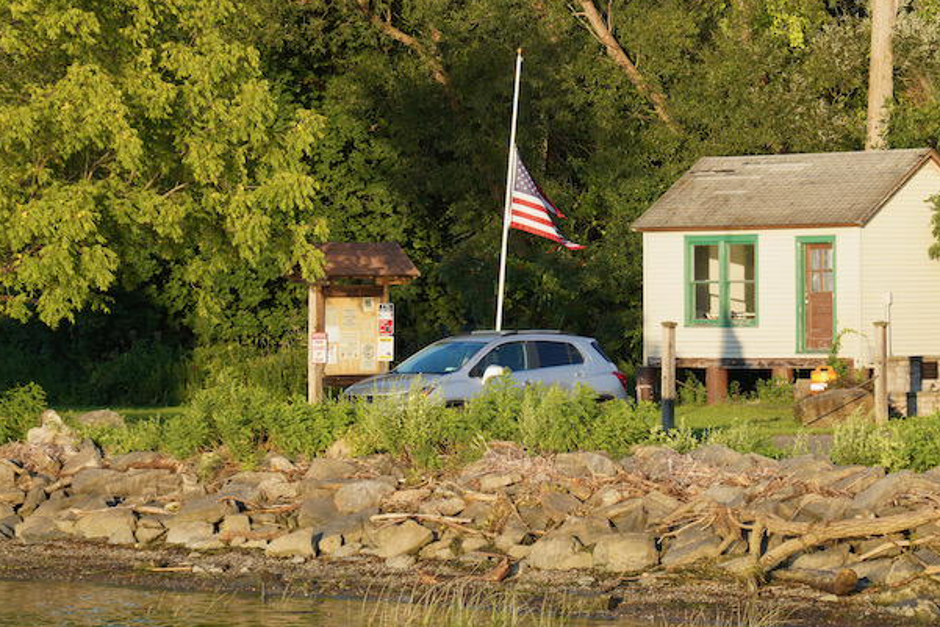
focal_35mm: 179
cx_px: 643
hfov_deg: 11.5
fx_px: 4675
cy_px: 274
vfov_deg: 7.7
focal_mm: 105
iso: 500
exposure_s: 1/250
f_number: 9
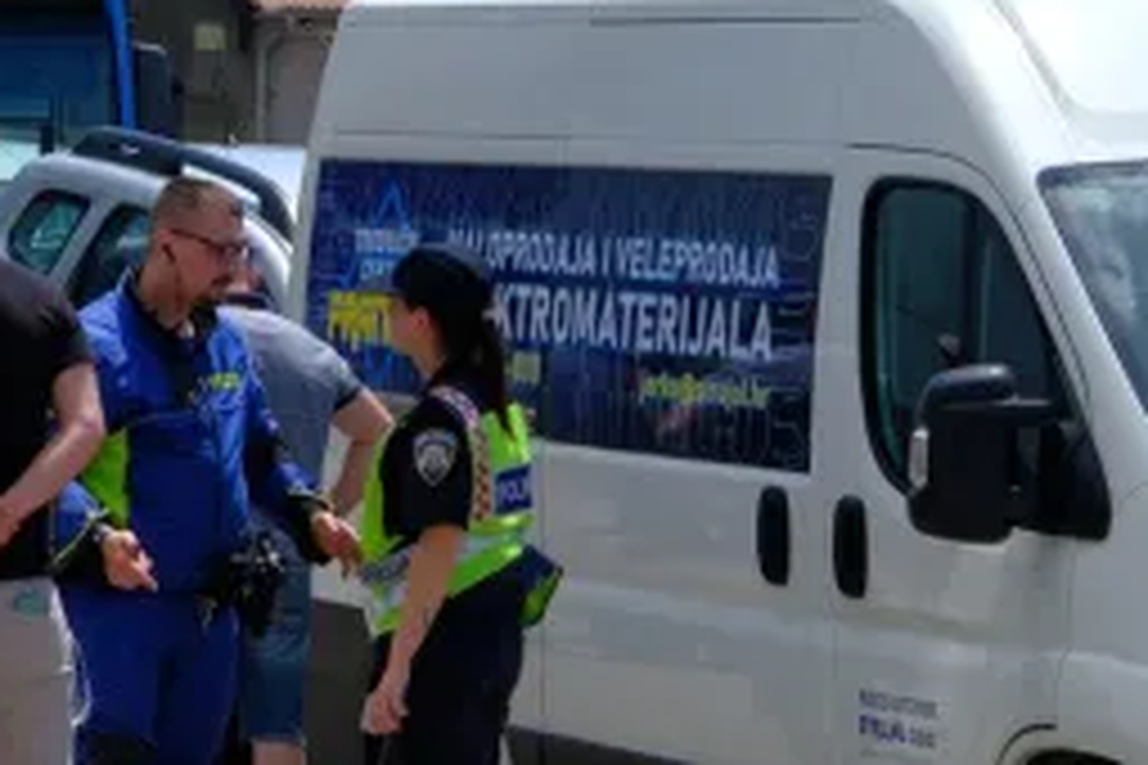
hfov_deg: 10.3
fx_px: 6282
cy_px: 254
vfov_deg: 7.0
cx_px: -221
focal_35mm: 197
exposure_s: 1/2000
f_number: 4
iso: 200
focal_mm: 44.1
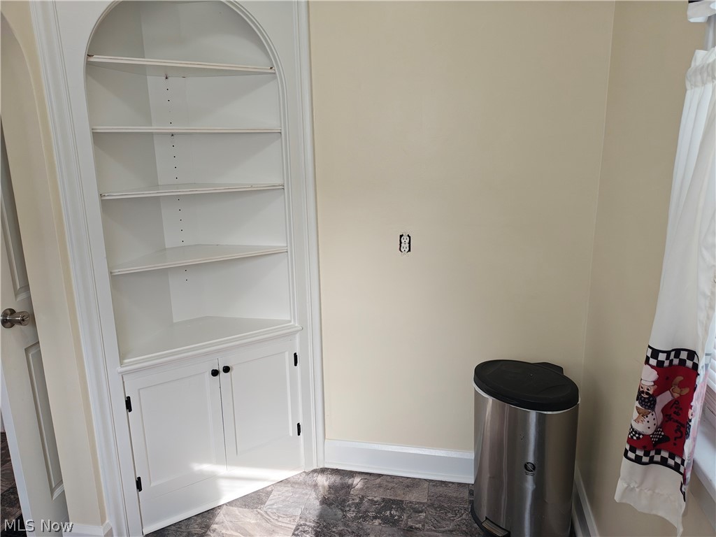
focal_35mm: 25
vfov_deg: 54.9
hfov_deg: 69.4
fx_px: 517
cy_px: 268
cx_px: 358
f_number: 1.7
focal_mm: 4.68
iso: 334
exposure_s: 1/120
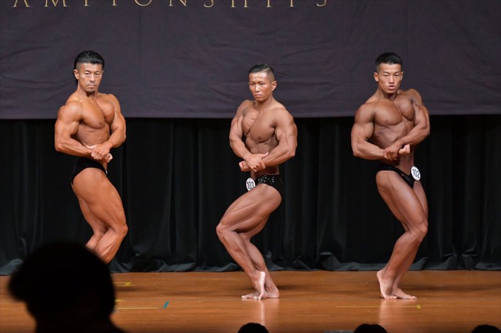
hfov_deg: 7.6
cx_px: 250
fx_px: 3756
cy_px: 166
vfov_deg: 5.1
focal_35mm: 270
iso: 5000
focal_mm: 180
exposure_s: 1/400
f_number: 5.6
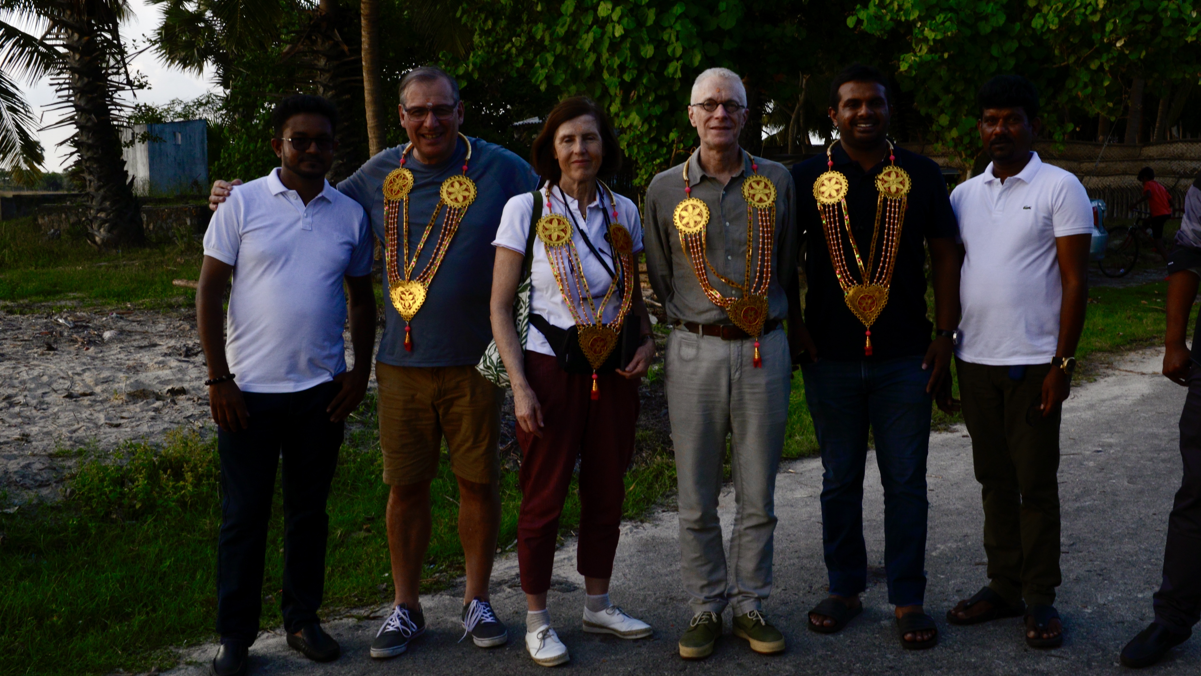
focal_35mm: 43
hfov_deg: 47.2
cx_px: 693
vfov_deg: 27.7
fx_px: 1369
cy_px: 300
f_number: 14
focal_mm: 34
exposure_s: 1/320
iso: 1000
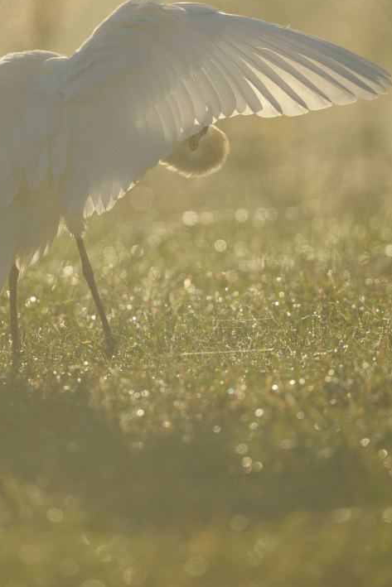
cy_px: 222
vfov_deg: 1.4
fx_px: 24862
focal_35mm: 1523
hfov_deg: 0.9
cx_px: 169
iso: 1250
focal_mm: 1200
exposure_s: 1/2500
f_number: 8
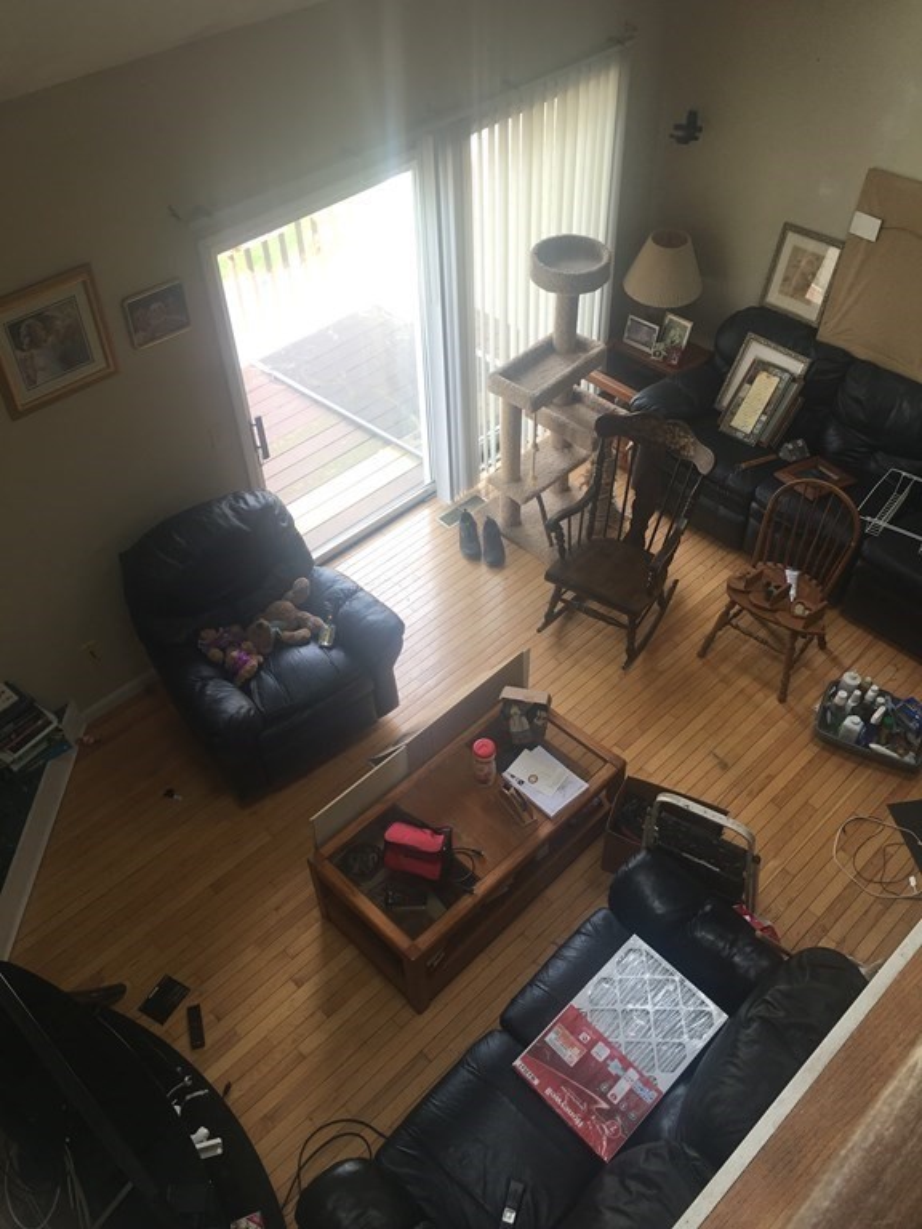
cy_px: 614
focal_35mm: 29
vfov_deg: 61.7
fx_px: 1030
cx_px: 461
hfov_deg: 48.2
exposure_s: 1/40
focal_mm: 4.15
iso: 25
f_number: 2.2
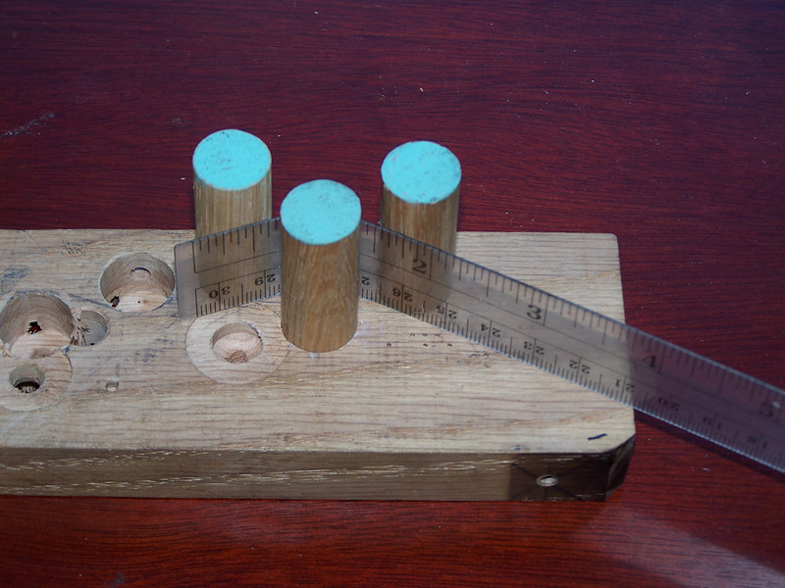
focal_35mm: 94
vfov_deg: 15.7
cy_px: 294
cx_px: 392
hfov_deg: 20.9
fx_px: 2132
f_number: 3.2
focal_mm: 15.6
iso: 80
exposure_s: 1/90
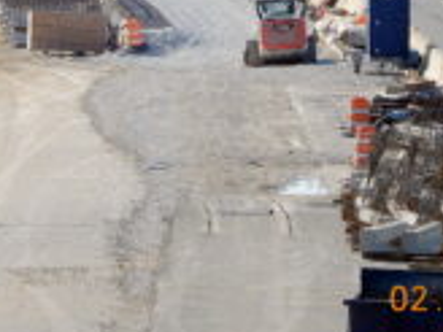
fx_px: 7819
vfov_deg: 2.4
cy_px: -22
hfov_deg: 3.2
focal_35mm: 611
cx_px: 95
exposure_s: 1/400
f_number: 5.6
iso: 80
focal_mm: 44.6
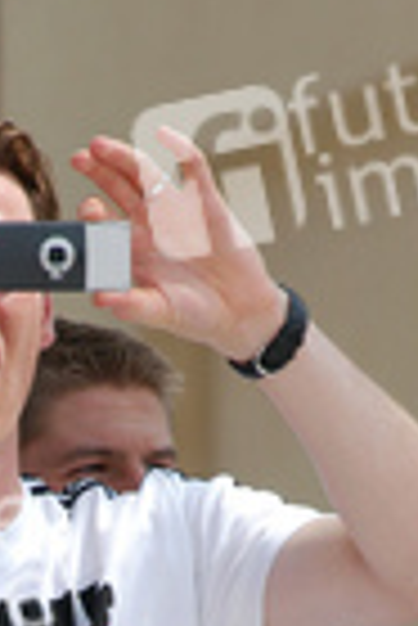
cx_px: -45
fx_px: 14975
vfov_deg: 2.4
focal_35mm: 862
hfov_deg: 1.6
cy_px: 829
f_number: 9
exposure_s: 1/320
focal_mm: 200
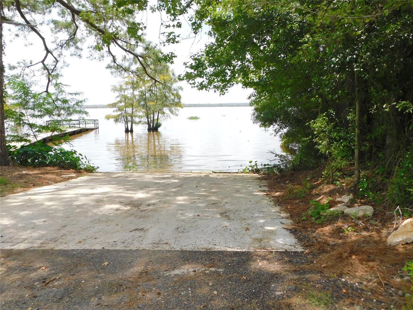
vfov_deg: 46.8
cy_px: 155
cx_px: 206
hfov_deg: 60.0
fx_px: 358
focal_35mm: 30
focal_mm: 5.3
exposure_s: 1/640
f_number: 3.2
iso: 125
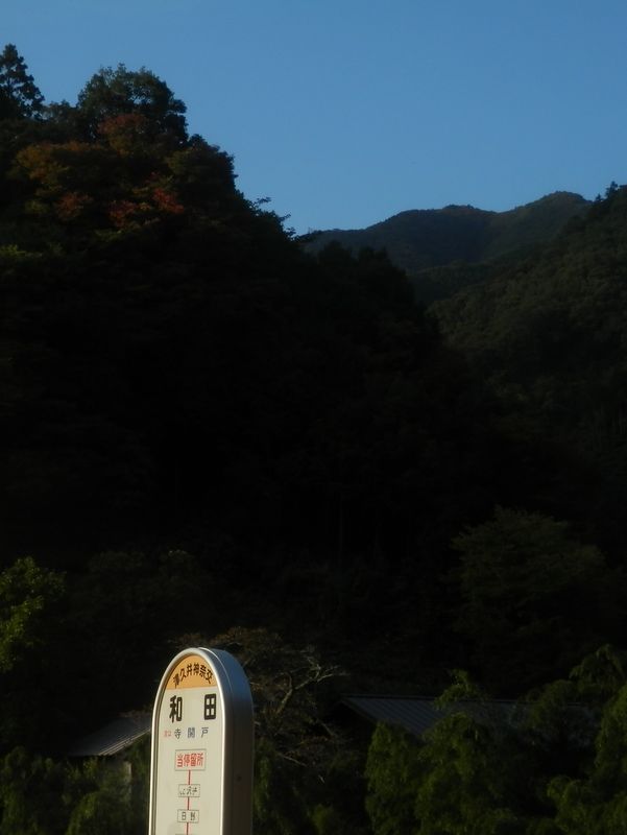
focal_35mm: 54
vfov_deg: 35.5
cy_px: 418
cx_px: 314
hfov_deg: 27.1
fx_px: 1303
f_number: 4.1
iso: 80
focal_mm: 9.8
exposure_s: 1/500
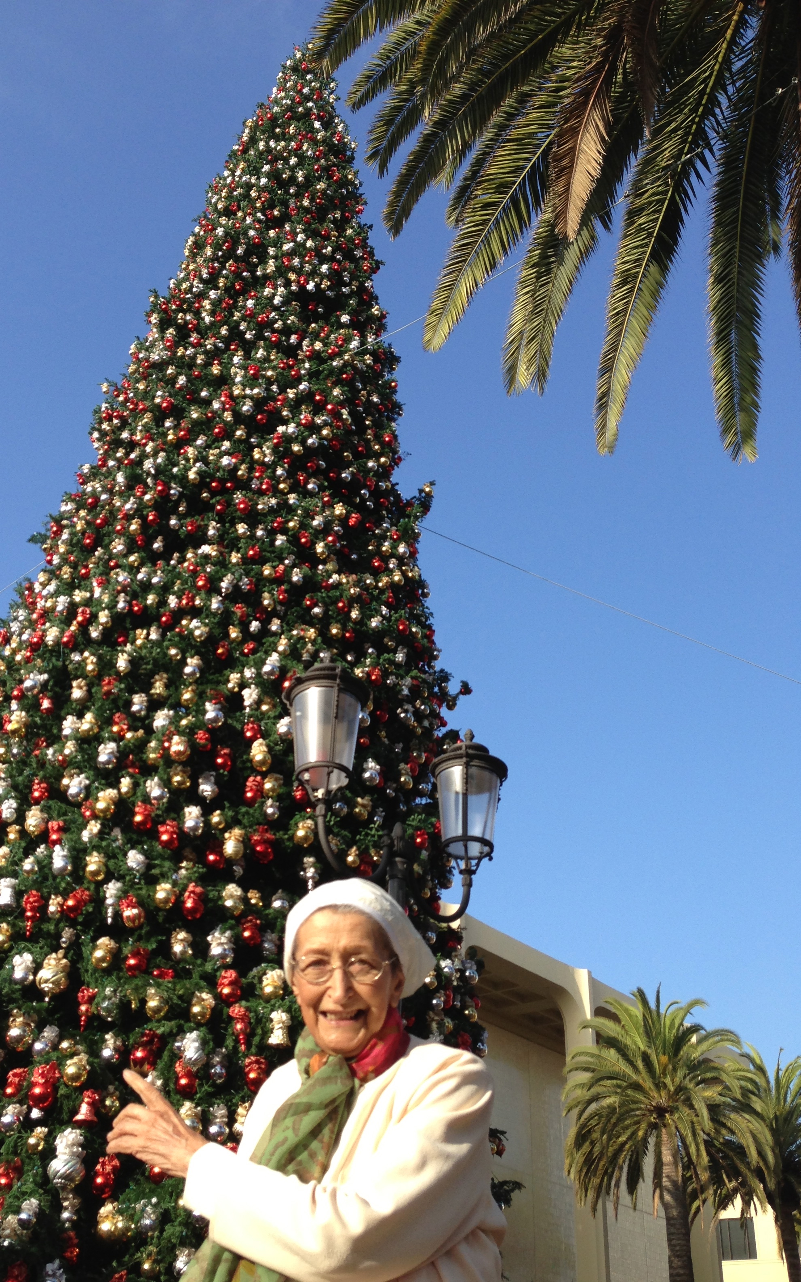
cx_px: 314
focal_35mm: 36
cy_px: 659
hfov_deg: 35.2
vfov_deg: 54.0
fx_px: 1258
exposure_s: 1/821
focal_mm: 4.13
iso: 50
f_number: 2.4
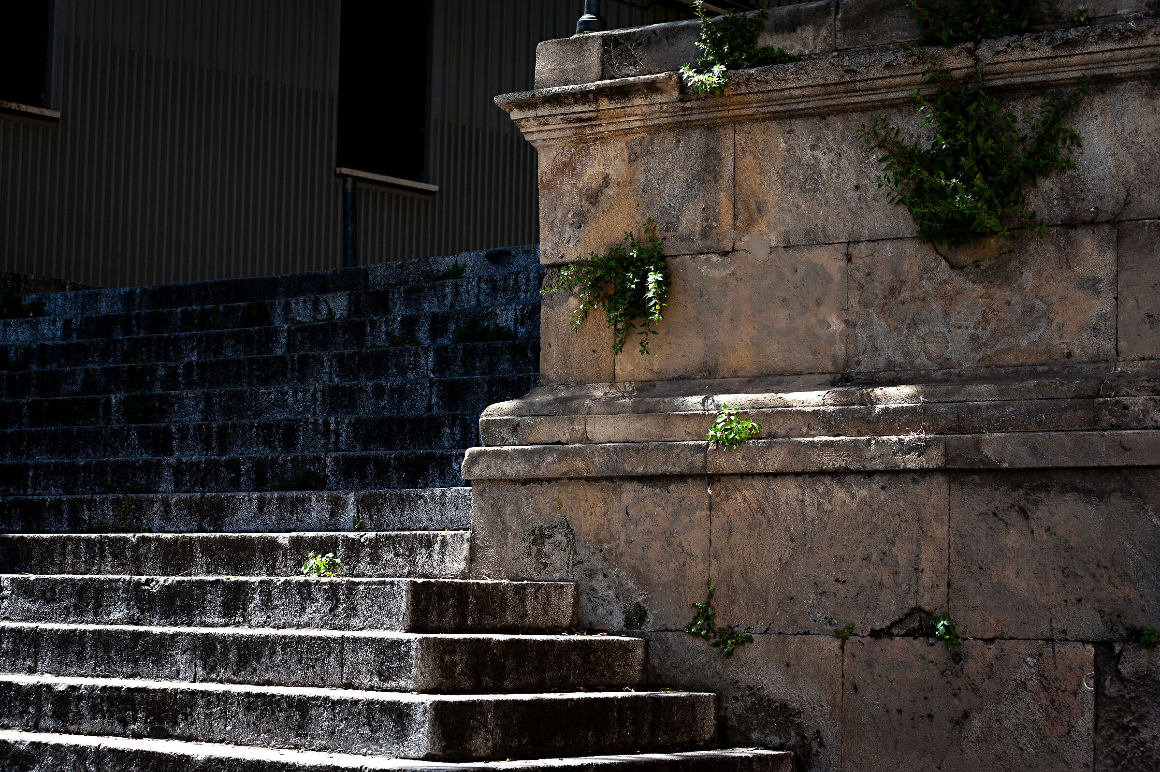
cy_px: 386
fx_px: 2576
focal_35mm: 80
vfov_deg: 17.0
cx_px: 580
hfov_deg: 25.4
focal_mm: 80
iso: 200
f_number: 8
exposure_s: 1/500
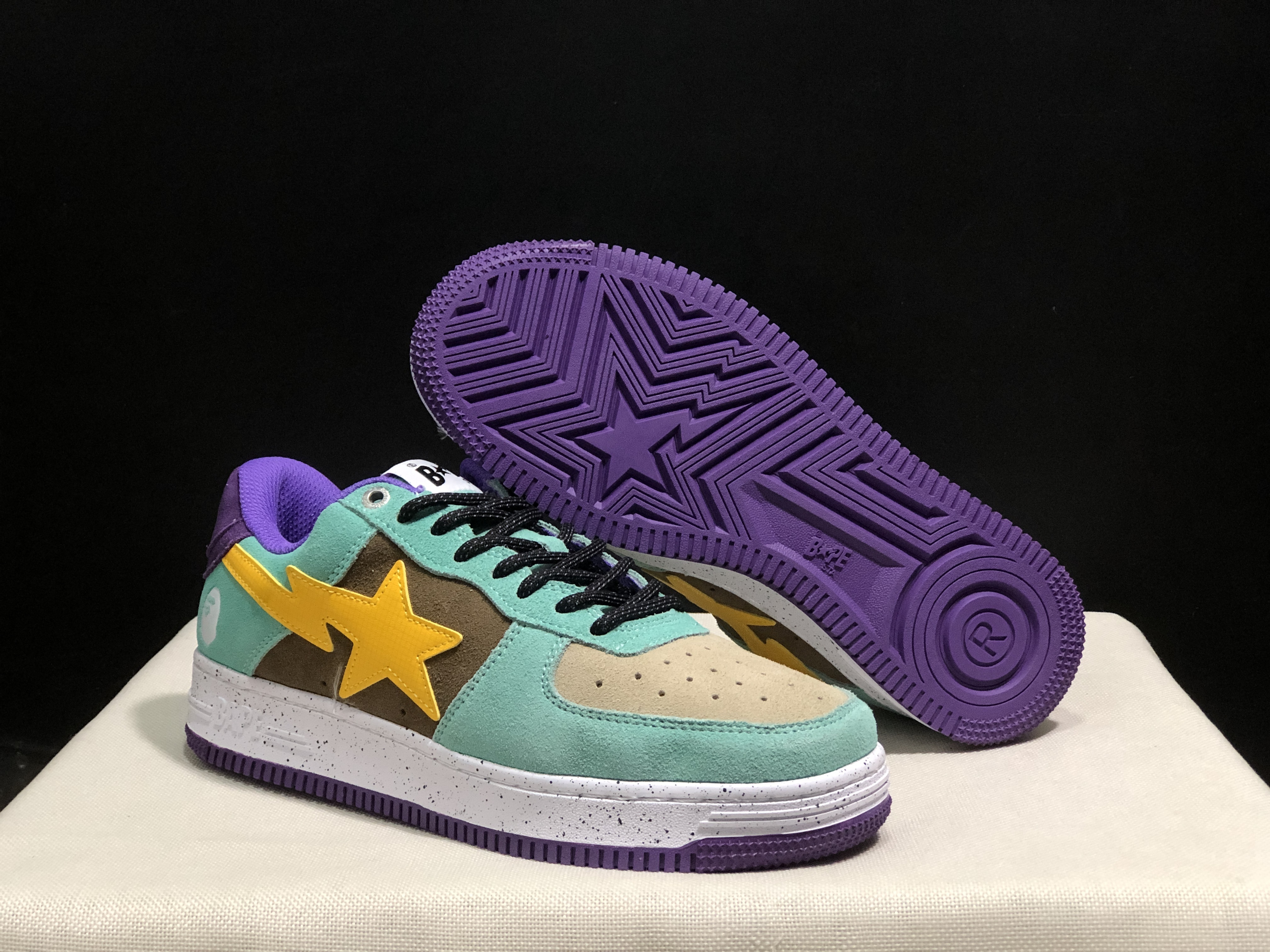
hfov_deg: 33.8
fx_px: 2091
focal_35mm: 57
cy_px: 476
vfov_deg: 25.7
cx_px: 635
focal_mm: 6.6
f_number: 2.8
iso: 100
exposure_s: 1/30
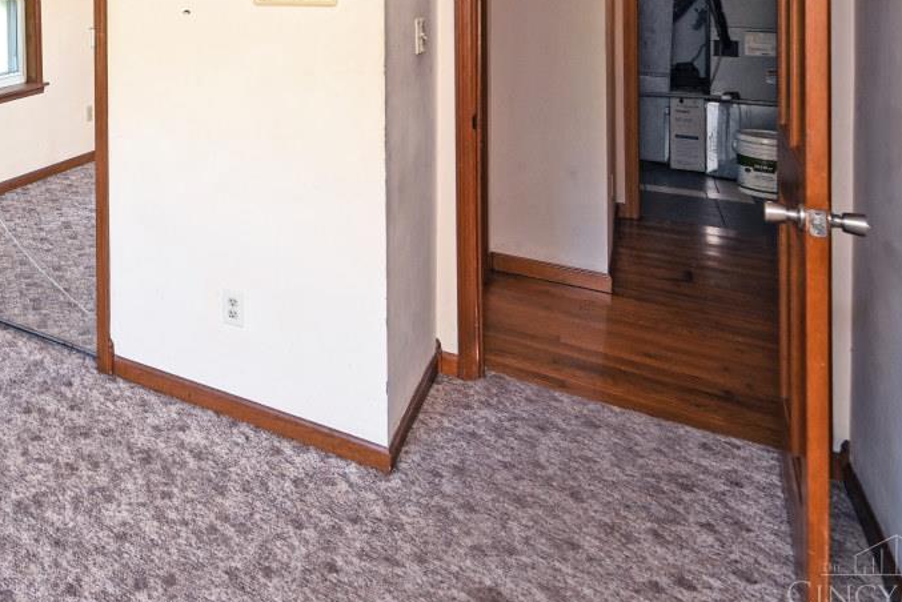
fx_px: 777
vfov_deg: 37.1
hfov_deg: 48.9
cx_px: -8
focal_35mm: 31
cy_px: -25
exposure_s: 1/60
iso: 400
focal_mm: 14
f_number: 4
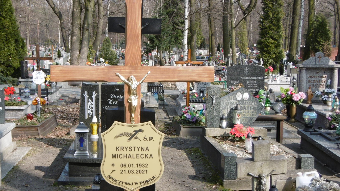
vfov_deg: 20.4
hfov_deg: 35.3
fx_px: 532
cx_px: 140
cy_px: 109
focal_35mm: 59
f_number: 3.8
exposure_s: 1/400
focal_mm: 7.7
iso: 100
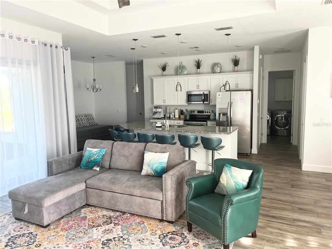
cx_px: 166
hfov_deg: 67.3
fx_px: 249
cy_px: 124
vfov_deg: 53.1
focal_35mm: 26
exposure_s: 1/120
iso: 64
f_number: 1.5
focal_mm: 5.7
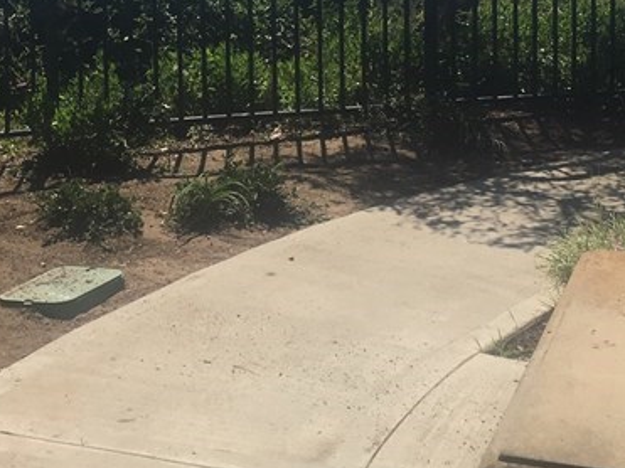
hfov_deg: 24.4
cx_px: 238
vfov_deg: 17.9
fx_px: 1444
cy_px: -12
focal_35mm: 80
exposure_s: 1/2959
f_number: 2.2
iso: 25
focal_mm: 4.15
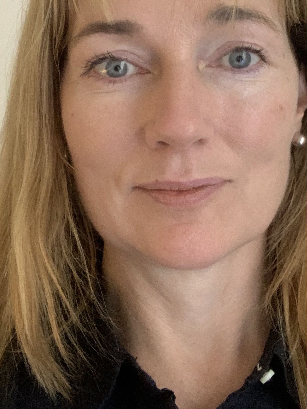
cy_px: 129
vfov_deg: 29.1
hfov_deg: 22.2
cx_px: 171
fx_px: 780
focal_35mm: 66
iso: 320
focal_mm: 2.87
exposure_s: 1/40
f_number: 2.2
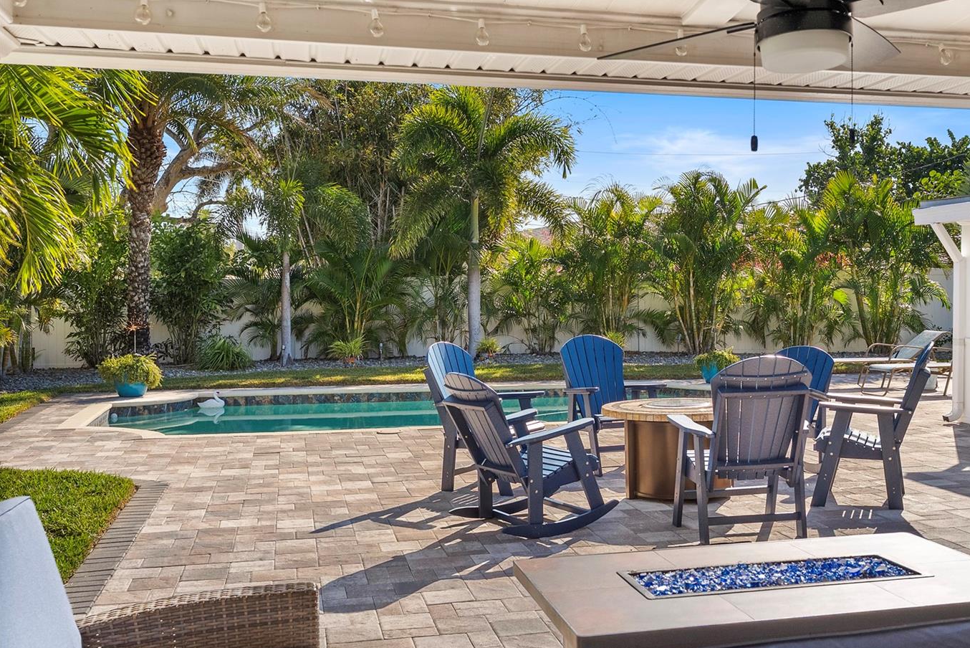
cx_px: 572
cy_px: 302
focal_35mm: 39
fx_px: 1051
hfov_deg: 49.3
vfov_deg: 34.2
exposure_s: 1/2000
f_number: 8
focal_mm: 33
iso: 640
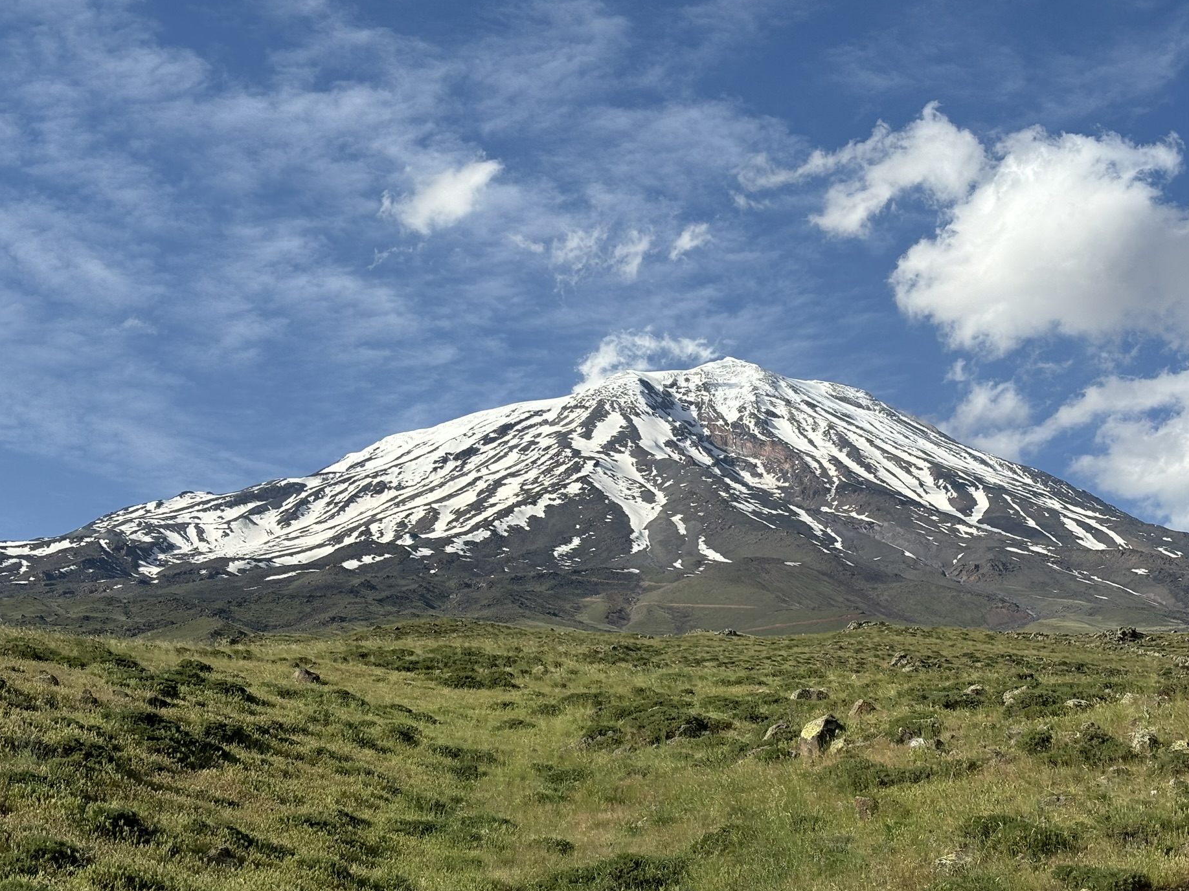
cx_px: 662
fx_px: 1992
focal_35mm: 58
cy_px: 438
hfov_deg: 33.2
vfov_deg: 25.2
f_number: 1.6
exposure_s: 1/3413
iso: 32
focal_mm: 5.96
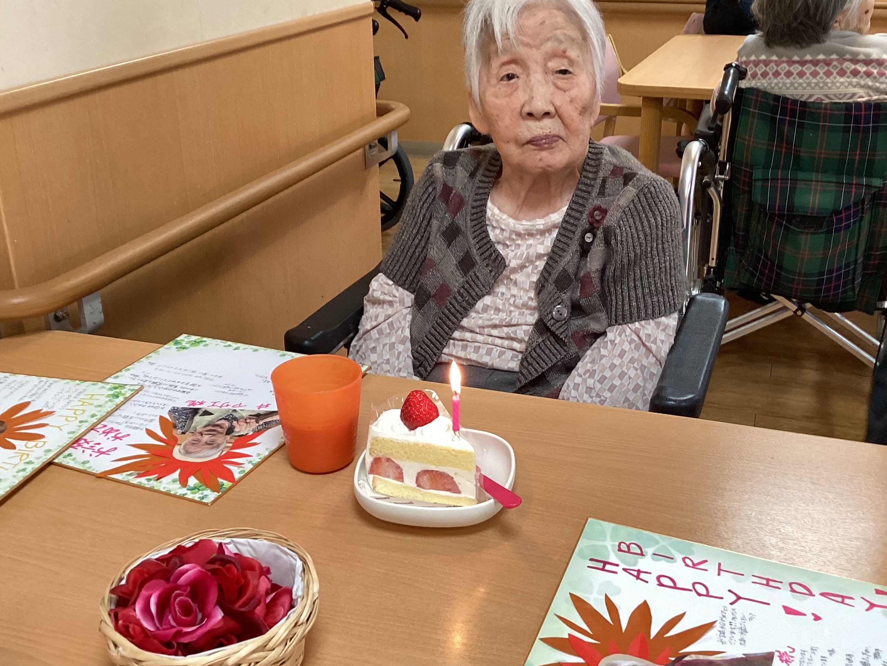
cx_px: 479
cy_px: 317
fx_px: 999
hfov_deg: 47.8
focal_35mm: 39
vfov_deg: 36.8
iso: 200
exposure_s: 1/60
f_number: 2.4
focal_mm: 3.3
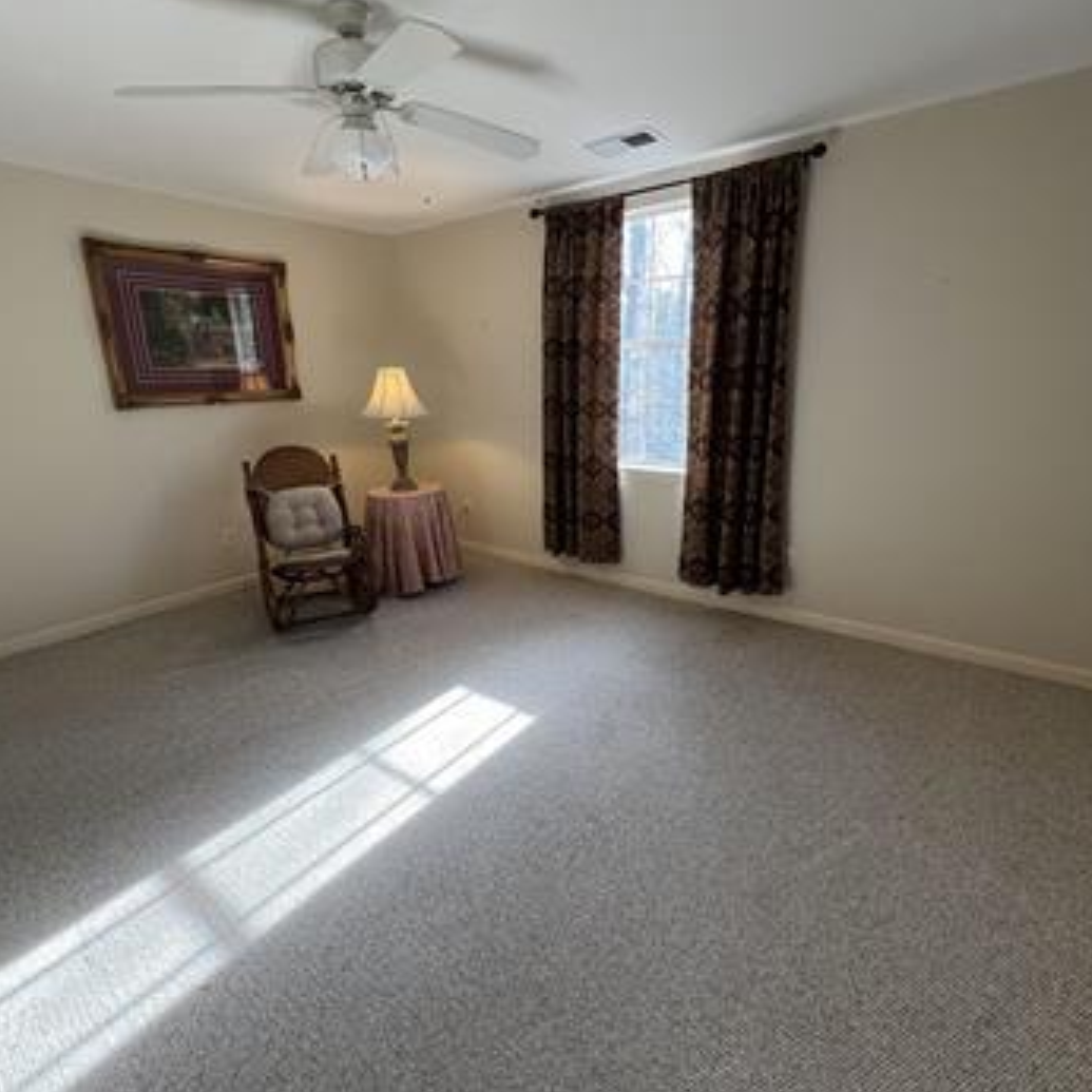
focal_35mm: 16
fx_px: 571
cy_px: 541
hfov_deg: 87.4
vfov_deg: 87.4
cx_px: 532
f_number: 1.8
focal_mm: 1.57
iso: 80
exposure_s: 1/120
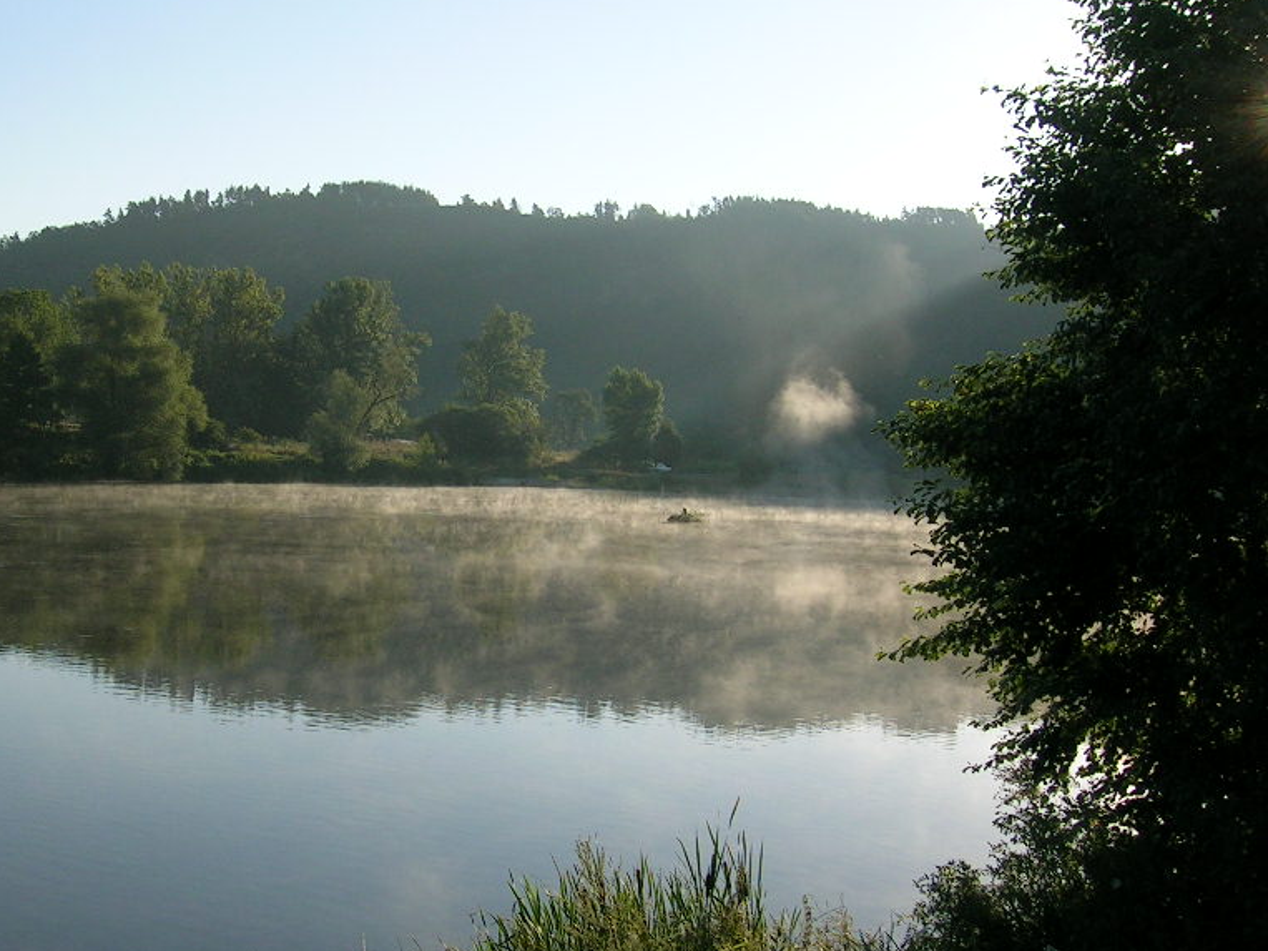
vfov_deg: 30.9
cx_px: 445
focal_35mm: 47
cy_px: 494
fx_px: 1721
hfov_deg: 40.0
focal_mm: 5.4
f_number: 4.8
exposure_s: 1/368
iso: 50
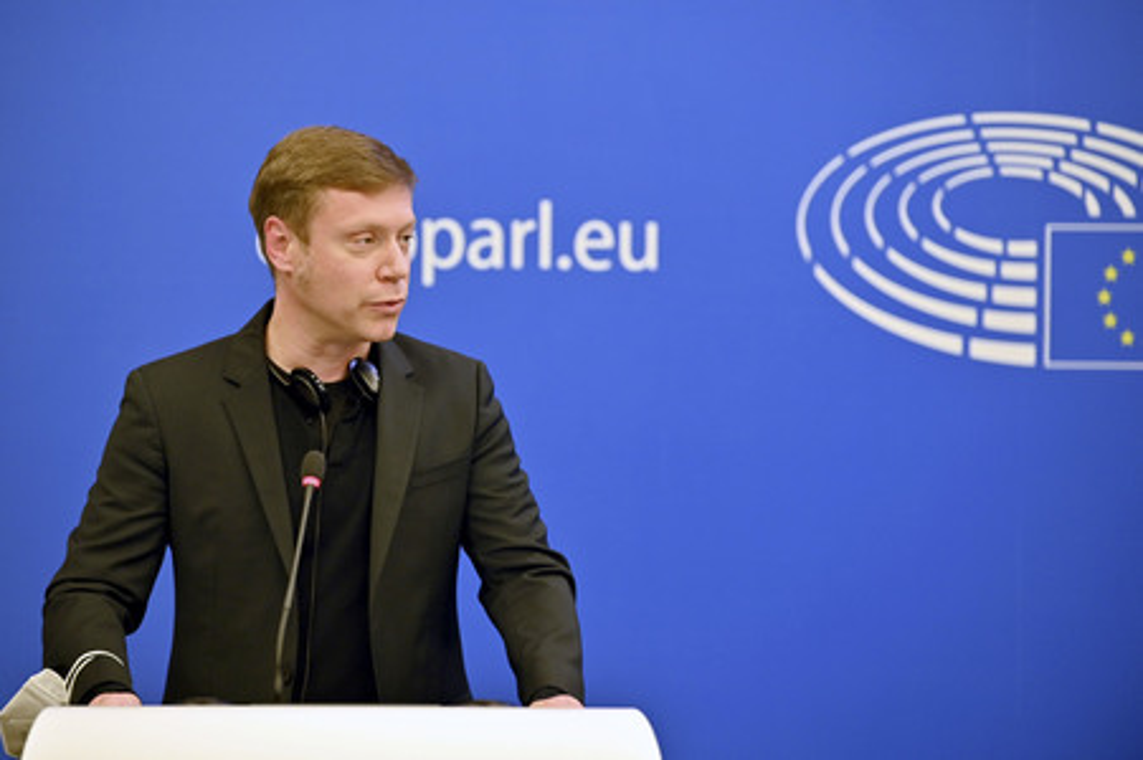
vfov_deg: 10.1
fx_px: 4283
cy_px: 380
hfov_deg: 15.2
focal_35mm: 135
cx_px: 572
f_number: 2.8
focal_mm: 135
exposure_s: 1/160
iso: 640
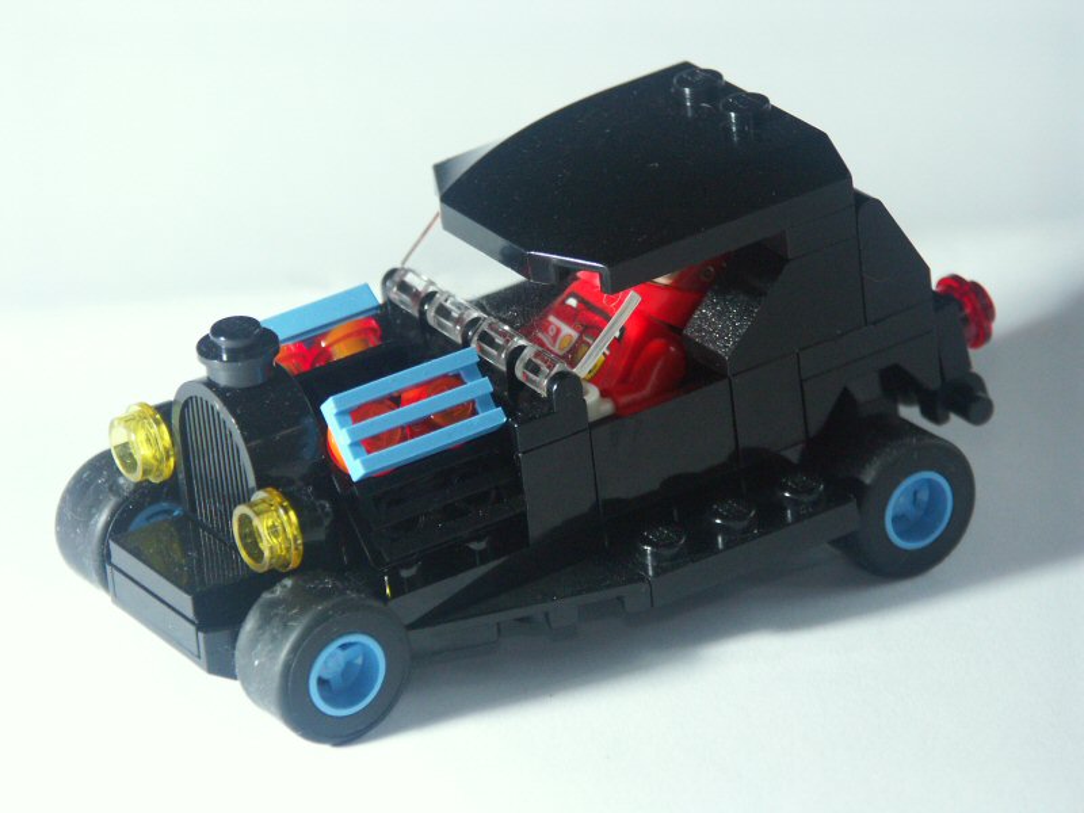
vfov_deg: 7.4
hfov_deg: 9.9
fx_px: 6263
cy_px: 406
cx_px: 542
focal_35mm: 200
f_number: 4
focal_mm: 50.69
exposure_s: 1/200
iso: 200
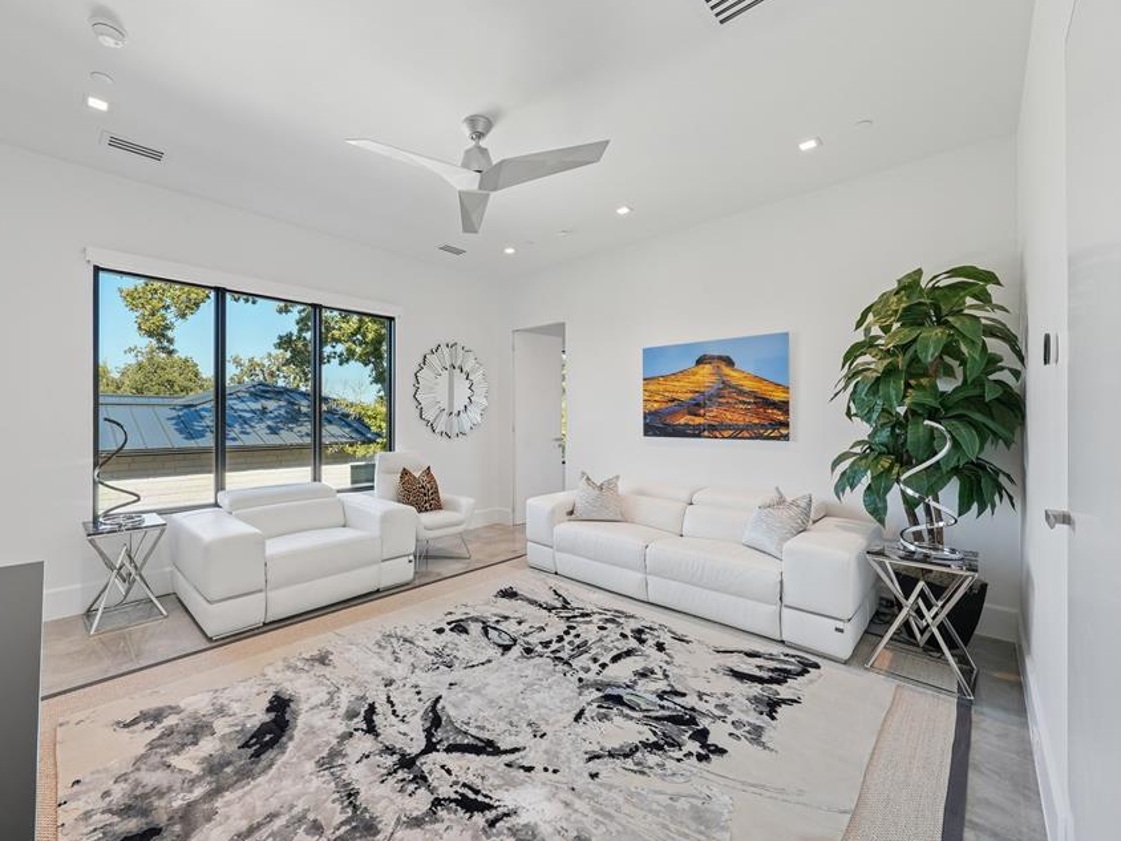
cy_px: 418
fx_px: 453
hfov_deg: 101.3
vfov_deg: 85.7
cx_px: 477
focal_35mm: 14
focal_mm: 12
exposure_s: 1/25
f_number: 10
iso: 320
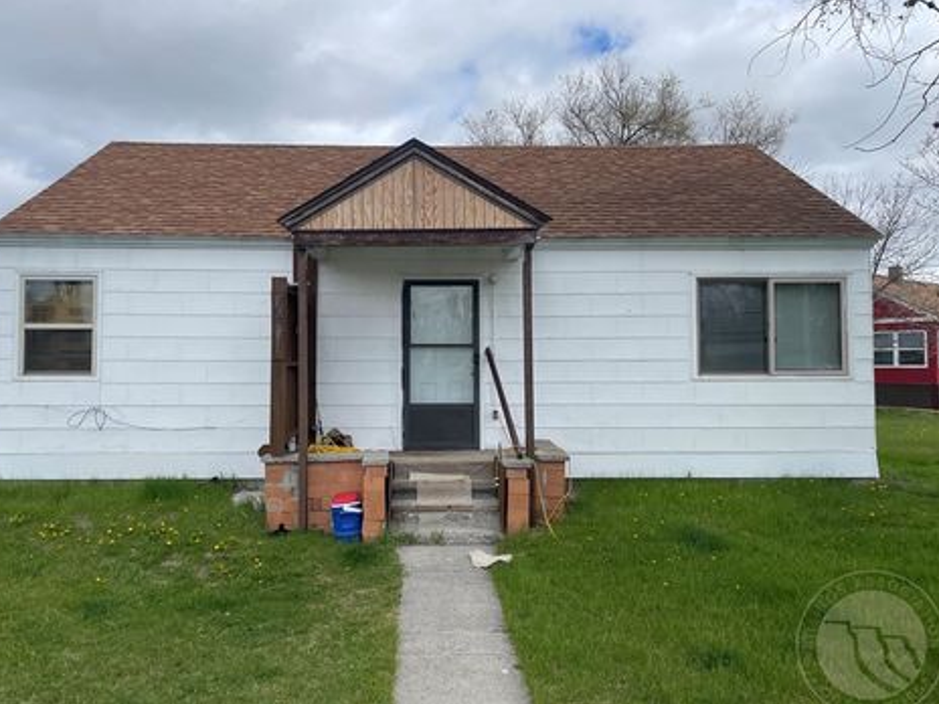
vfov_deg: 49.7
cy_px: 341
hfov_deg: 63.4
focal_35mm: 28
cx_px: 441
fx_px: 760
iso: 32
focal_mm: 4.2
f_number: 1.6
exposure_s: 1/4292
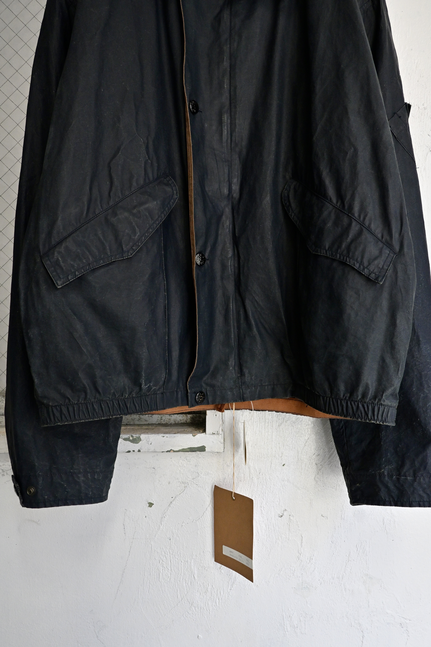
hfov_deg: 53.1
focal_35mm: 24
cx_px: 216
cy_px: 324
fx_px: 431
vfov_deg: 73.7
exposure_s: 1/80
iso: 1000
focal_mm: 16
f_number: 5.6
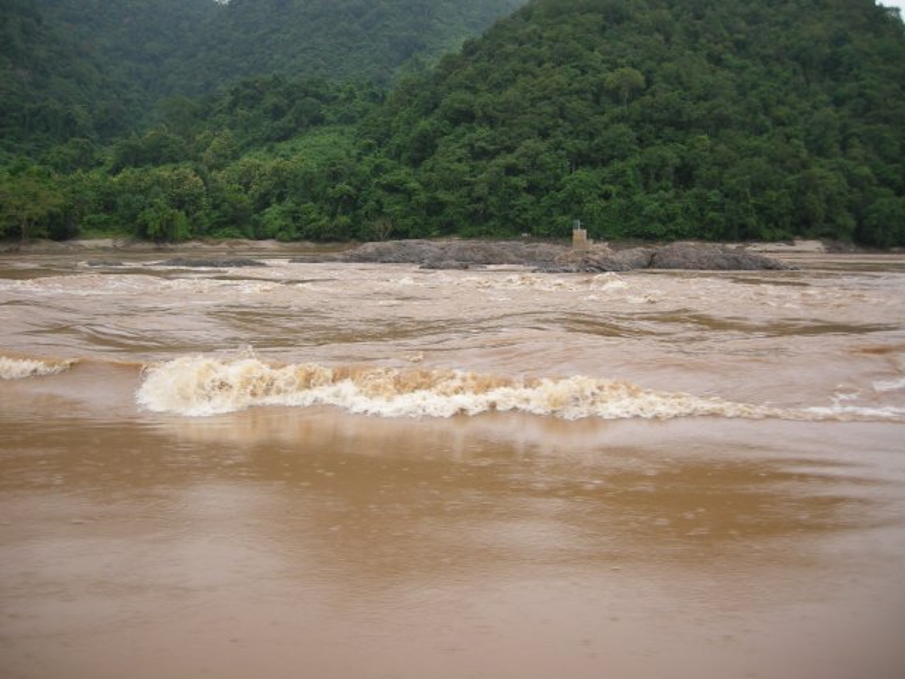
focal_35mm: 36
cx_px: 452
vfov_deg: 39.7
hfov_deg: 51.4
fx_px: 941
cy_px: 340
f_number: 2.7
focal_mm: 7.5
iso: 82
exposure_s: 1/250
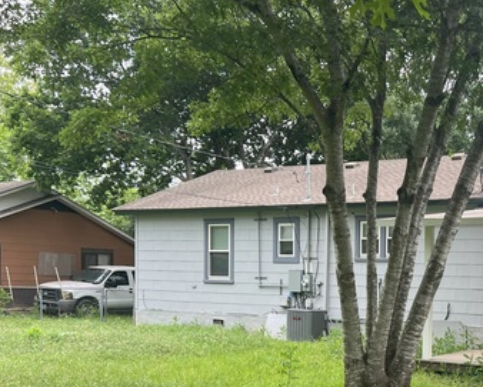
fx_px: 687
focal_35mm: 48
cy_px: 311
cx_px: 414
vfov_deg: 30.7
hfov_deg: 36.8
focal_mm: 5.7
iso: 40
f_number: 1.5
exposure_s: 1/240
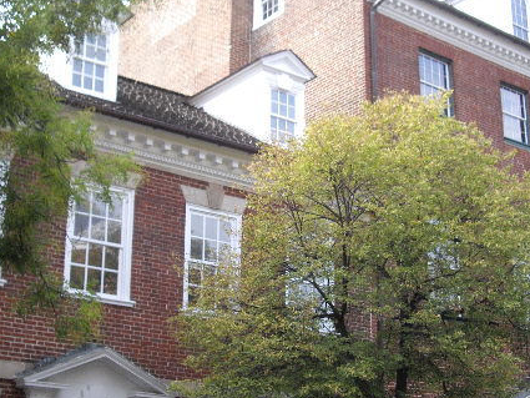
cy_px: 221
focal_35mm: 66
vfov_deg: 22.3
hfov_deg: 29.4
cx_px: 276
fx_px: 1011
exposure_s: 1/250
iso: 100
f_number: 2.8
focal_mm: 7.9
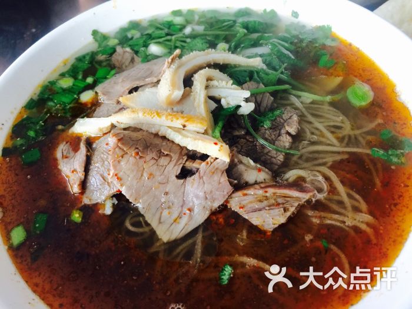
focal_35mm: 29
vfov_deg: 48.2
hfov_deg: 61.7
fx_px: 345
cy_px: 154
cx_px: 206
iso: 50
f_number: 2.2
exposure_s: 1/17
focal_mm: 4.15
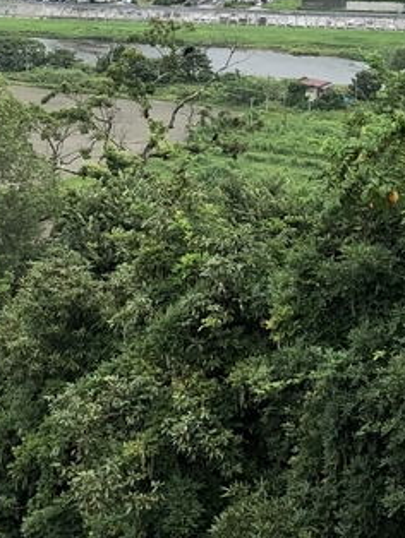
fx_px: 1667
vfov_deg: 18.0
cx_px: 63
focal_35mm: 107
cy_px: 45
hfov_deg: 13.8
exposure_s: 1/1000
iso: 20
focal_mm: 3.99
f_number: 1.8
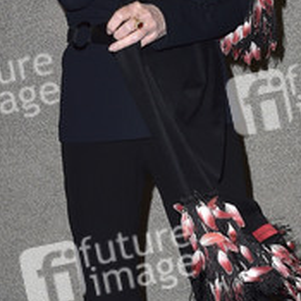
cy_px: 9
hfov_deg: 26.1
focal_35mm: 66
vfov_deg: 25.0
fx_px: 649
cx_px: 159
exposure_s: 1/250
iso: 500
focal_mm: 34
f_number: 6.3
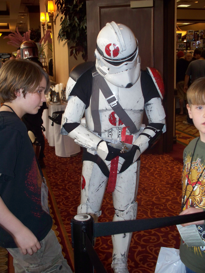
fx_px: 371
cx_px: 102
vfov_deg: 40.4
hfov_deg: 30.9
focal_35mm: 47
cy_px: 136
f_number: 2.9
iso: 200
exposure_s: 1/30
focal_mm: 9.86
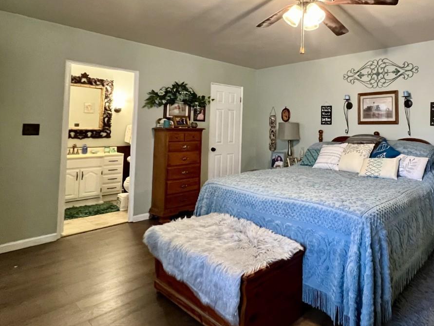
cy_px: 118
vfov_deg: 62.4
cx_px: 320
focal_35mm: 21
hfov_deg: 74.0
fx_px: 263
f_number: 1.8
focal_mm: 1.57
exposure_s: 1/60
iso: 500
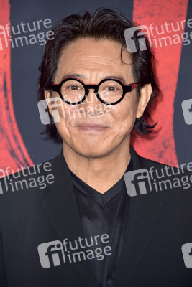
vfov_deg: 8.2
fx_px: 1998
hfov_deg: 5.5
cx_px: 96
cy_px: 144
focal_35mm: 250
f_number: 7.1
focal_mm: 250
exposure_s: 1/250
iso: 400
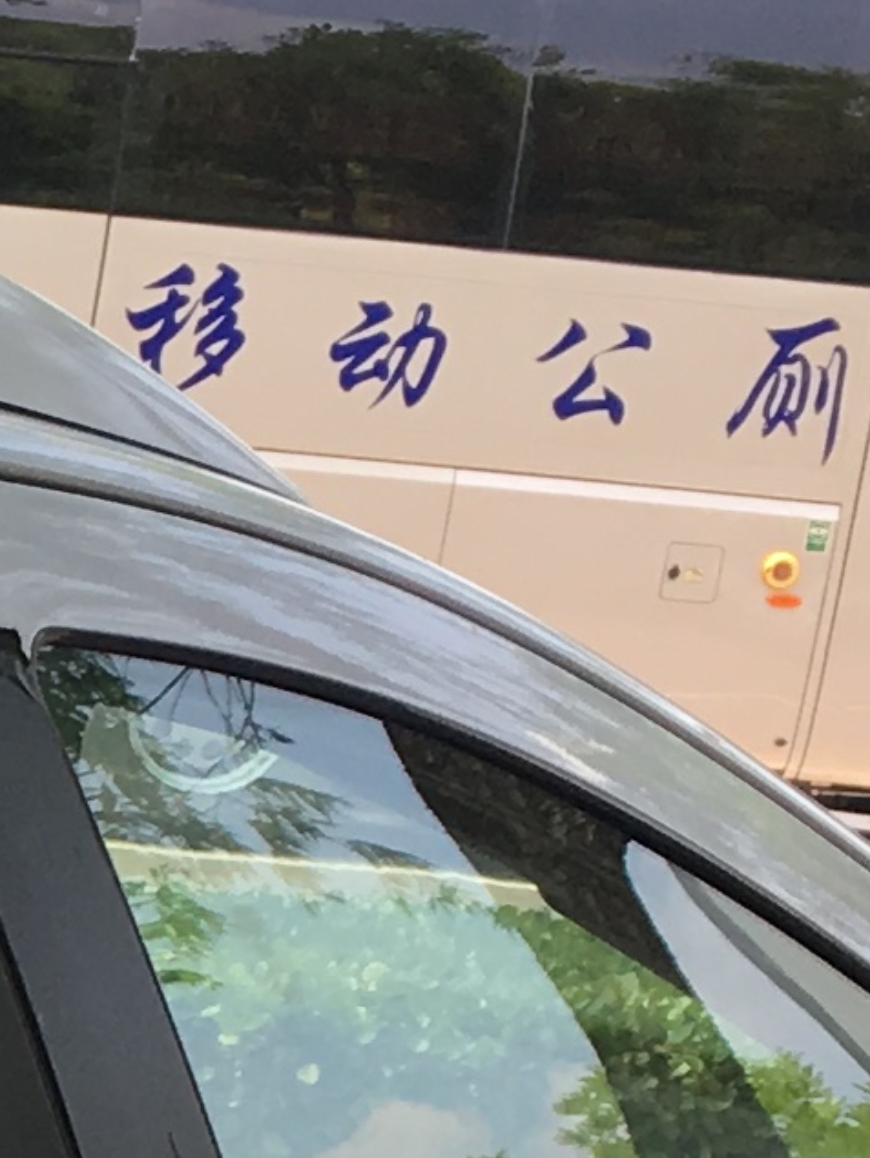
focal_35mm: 184
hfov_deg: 7.4
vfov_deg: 10.3
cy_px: 1909
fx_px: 6160
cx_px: -1428
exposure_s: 1/337
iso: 25
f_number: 2.2
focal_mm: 4.15
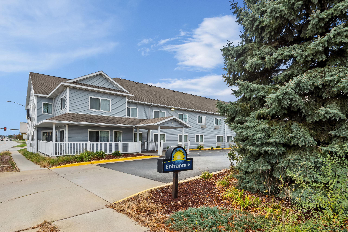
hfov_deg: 96.7
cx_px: 174
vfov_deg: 73.8
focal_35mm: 16
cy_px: 116
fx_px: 155
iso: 200
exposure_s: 1/15
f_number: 13
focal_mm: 16
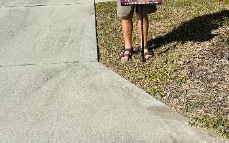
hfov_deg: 30.5
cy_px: -65
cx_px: 149
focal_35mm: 67
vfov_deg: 17.6
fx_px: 418
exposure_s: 1/6329
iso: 50
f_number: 1.6
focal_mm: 5.96
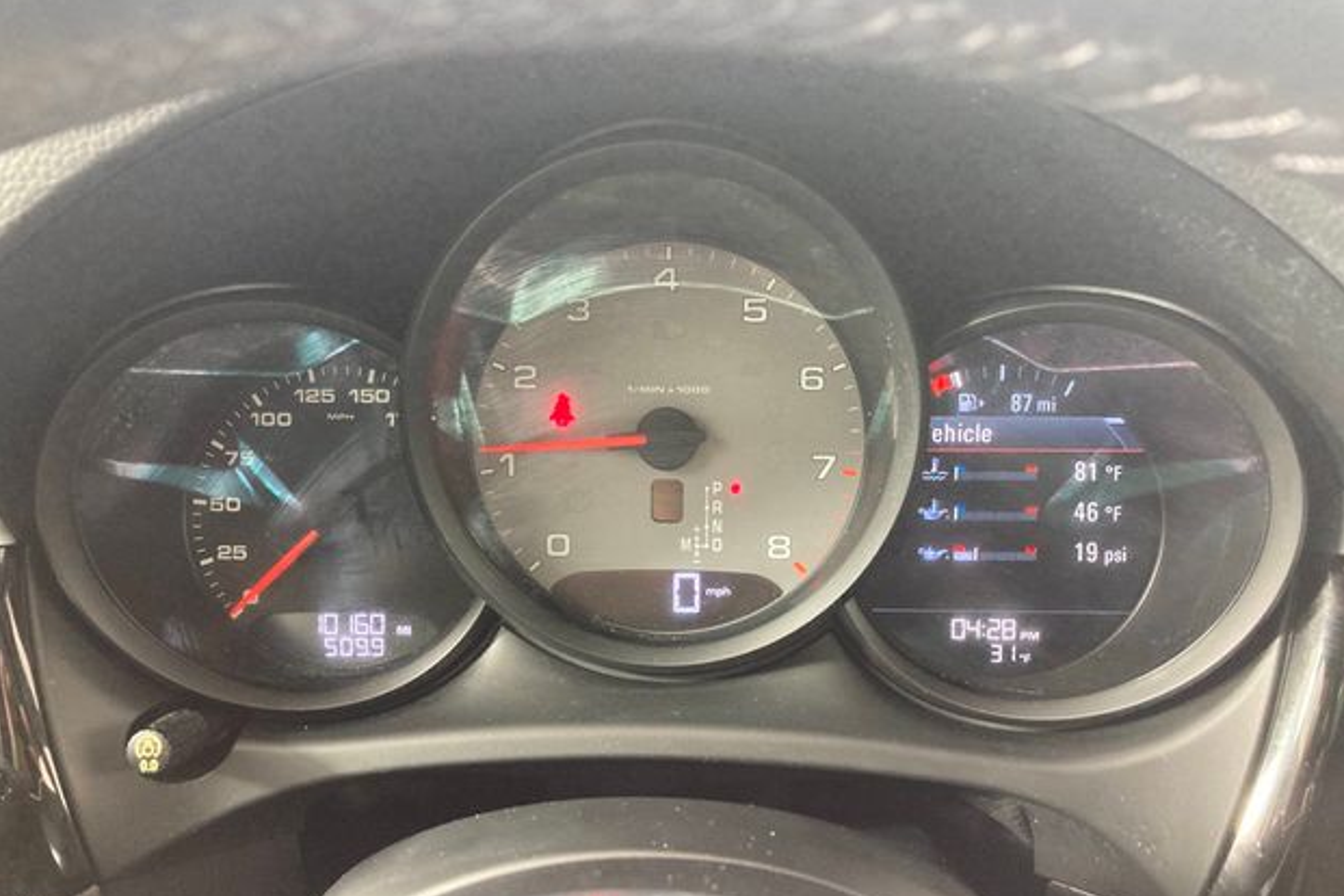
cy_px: 493
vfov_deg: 43.5
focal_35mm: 30
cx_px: 654
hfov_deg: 61.9
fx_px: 1120
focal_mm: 3.99
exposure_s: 1/40
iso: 250
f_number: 1.8
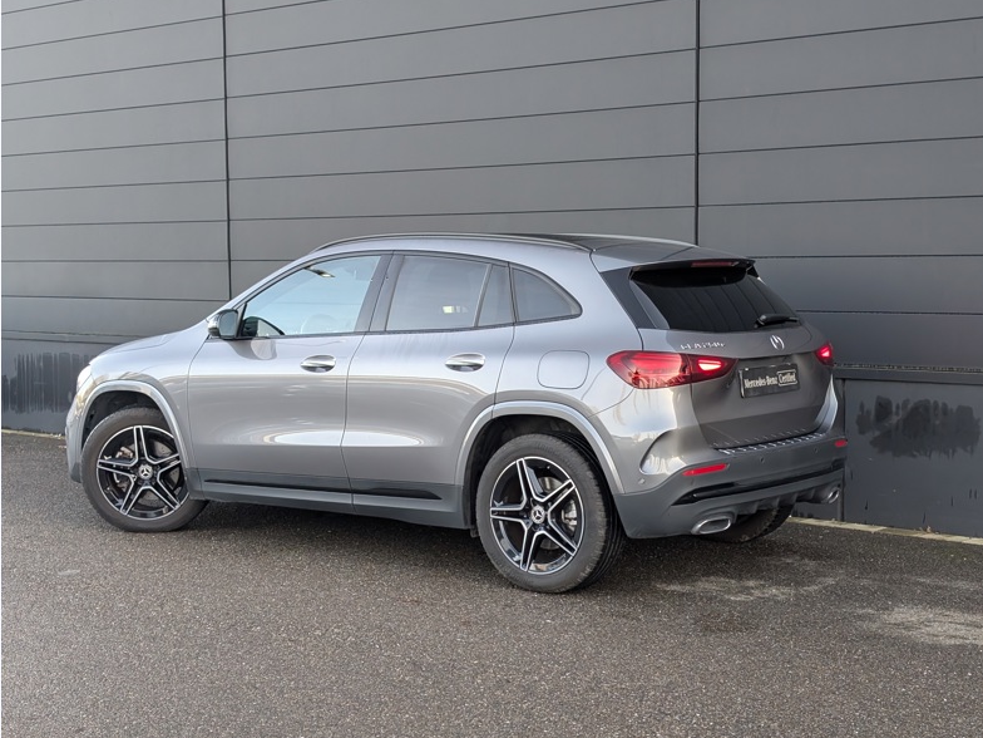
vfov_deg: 29.1
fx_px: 1420
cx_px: 500
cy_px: 370
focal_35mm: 50
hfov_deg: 38.2
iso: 189
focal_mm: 6.9
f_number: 1.68
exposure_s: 1/532
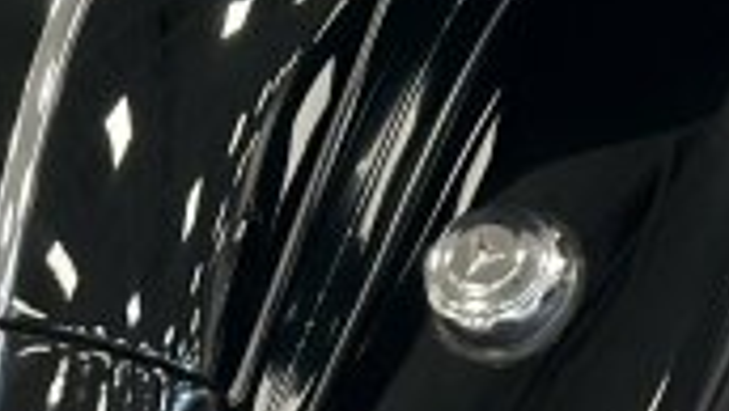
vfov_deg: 6.2
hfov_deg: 10.9
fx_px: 3772
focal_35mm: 195
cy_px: 208
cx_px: -42
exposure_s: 1/33
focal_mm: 6.86
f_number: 1.78
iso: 200
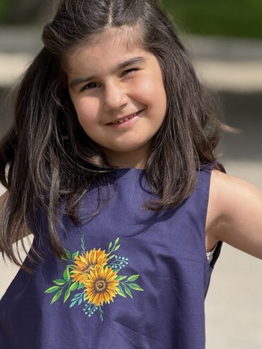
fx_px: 1825
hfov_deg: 8.2
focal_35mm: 181
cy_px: 213
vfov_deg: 10.9
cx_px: 78
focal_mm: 15.66
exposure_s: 1/784
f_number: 2.8
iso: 50
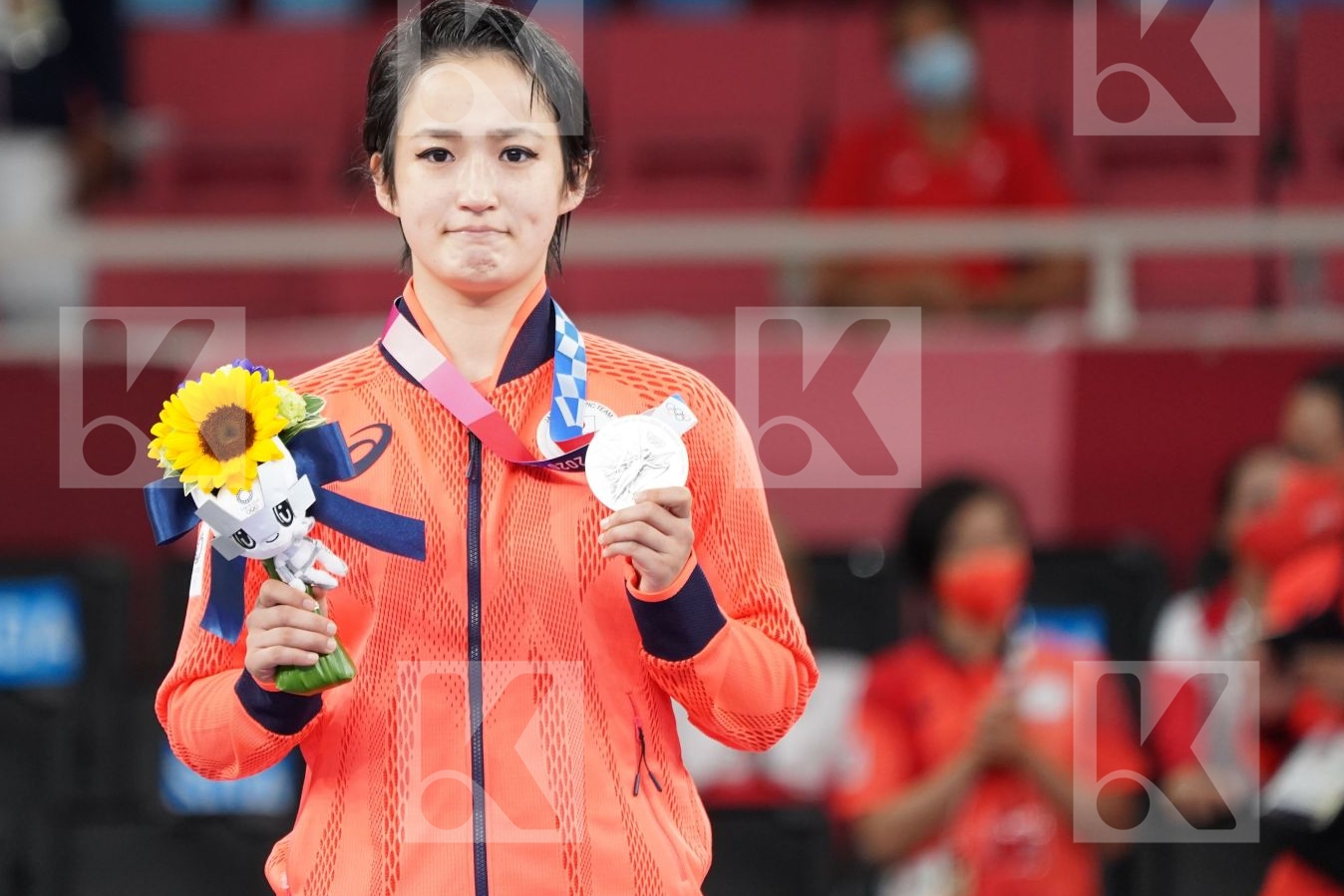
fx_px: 19937
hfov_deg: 3.9
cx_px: 491
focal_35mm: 534
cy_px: 398
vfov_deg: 2.6
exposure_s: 1/400
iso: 2500
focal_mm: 400
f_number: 5.6
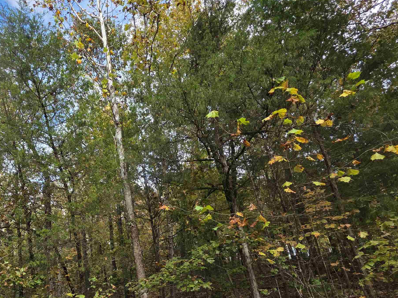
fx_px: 253
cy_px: 218
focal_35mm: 22
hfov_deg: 73.4
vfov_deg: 58.4
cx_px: 124
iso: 40
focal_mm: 2.2
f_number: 1.9
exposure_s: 1/557
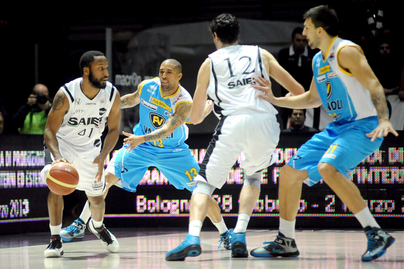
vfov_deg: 6.9
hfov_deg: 10.3
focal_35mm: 200
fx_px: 2244
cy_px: 134
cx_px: 202
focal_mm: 200
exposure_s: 1/500
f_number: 2.8
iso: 4000
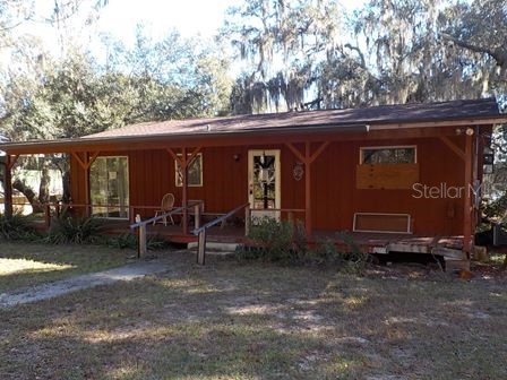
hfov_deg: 60.0
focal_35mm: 30
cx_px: 254
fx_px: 439
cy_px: 190
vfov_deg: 46.8
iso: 125
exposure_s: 1/160
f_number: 3.3
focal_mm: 4.1
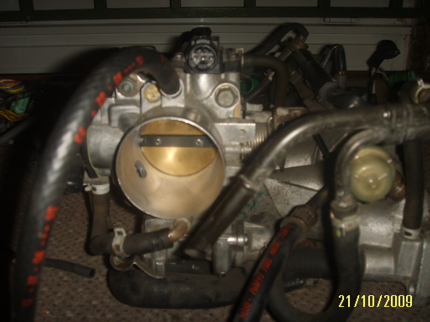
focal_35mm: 39
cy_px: 161
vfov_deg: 36.8
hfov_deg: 47.9
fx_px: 484
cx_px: 215
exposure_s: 1/45
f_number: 3.5
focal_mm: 6.6
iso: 100
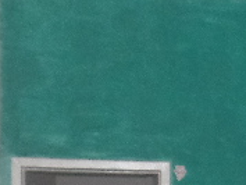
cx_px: 466
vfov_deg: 10.6
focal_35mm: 133
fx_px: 946
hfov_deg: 13.1
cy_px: 307
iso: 640
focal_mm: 4.1
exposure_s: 1/30
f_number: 2.8
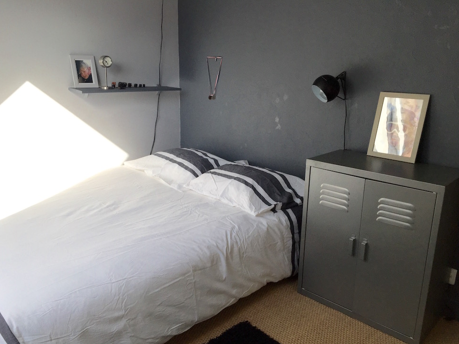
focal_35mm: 30
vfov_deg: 46.8
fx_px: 398
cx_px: 224
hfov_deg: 60.0
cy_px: 176
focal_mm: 4.15
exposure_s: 1/286
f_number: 2.2
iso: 32
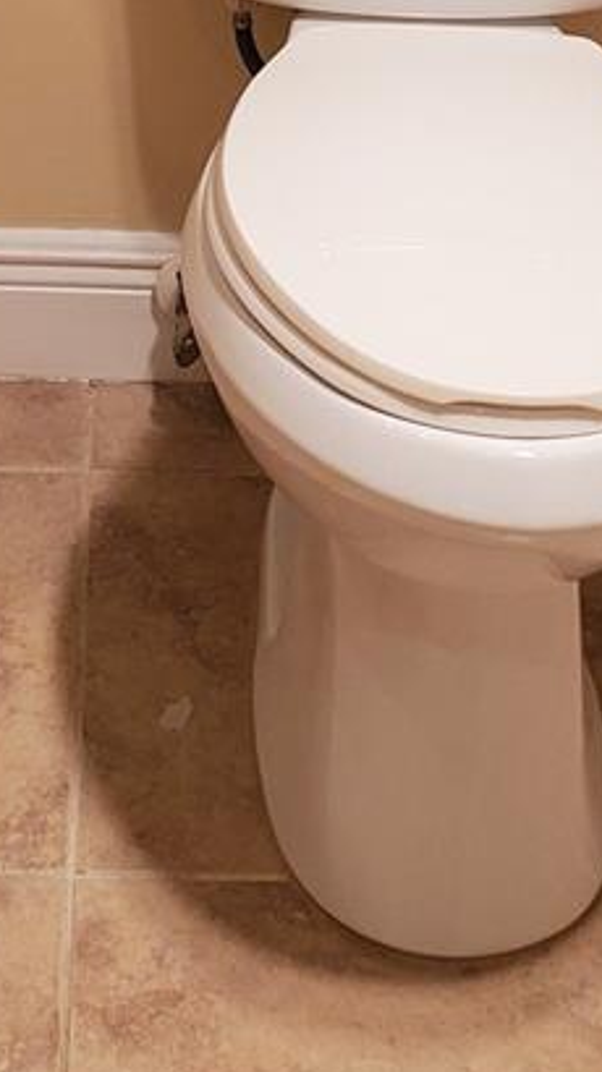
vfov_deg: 23.0
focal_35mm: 83
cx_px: 178
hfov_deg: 14.5
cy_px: -293
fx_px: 2360
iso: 125
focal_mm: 4.3
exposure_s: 1/120
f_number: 2.4
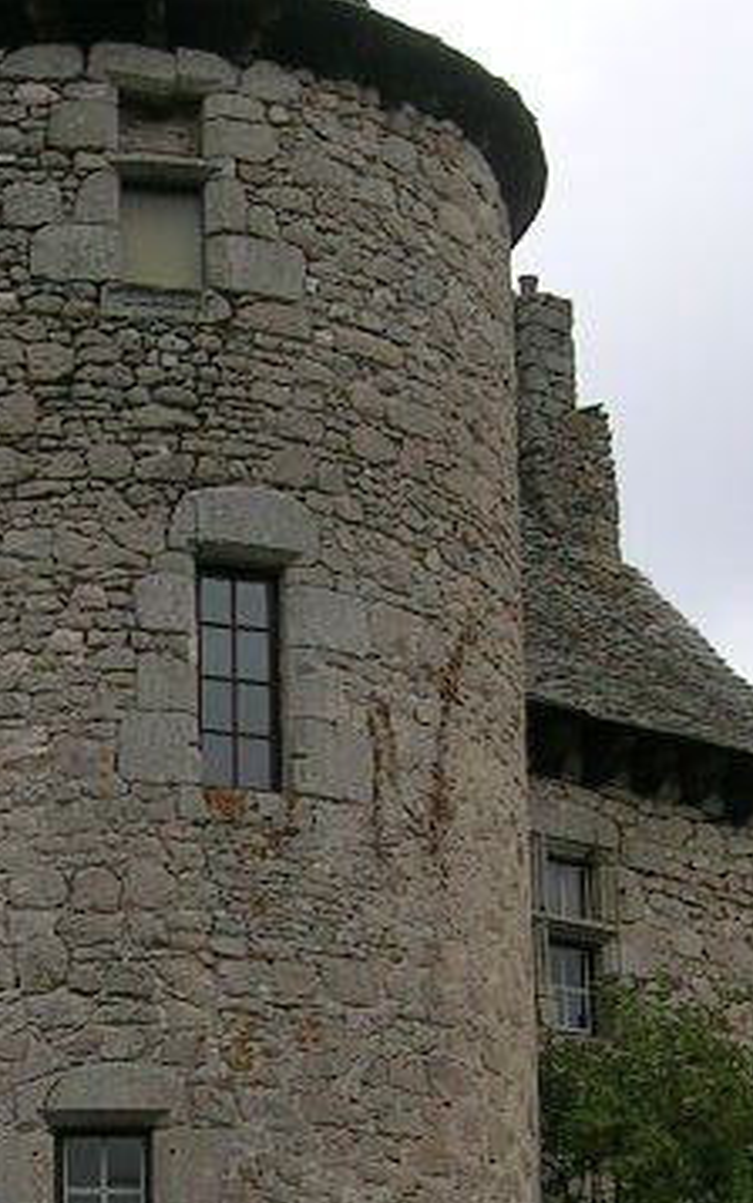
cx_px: 141
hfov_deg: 12.3
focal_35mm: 106
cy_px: 1069
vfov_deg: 19.3
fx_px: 3478
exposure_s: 1/451
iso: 50
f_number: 4.8
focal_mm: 5.4
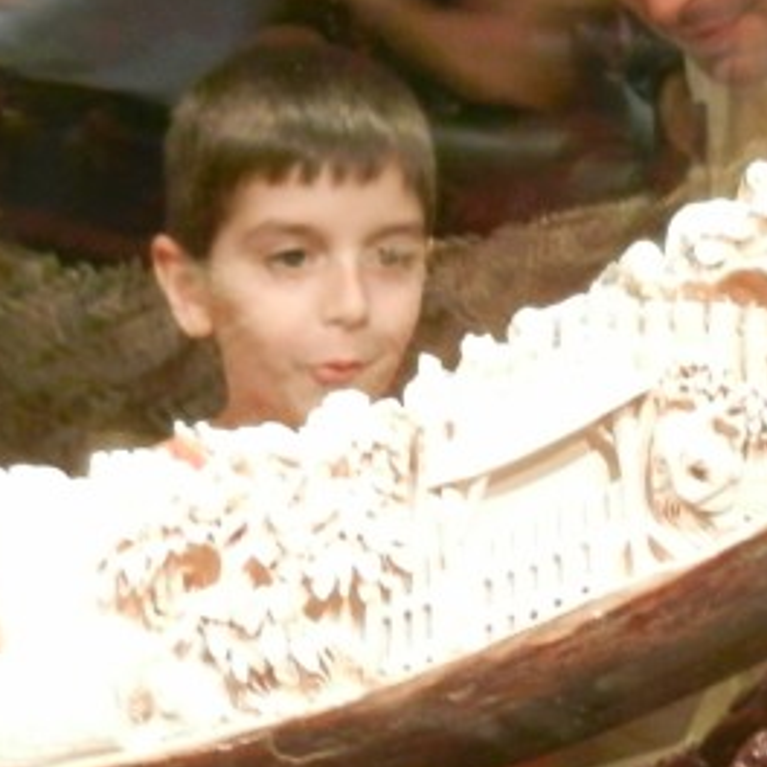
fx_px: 2582
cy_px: 476
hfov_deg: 16.8
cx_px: 584
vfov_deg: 16.9
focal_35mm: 103
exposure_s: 1/2.6
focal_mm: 5.4
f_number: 3.5
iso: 200
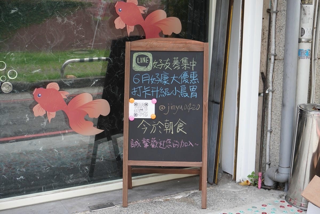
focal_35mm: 50
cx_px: 160
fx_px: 440
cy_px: 107
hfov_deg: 40.0
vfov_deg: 27.3
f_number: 5
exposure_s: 1/160
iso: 250
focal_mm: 33
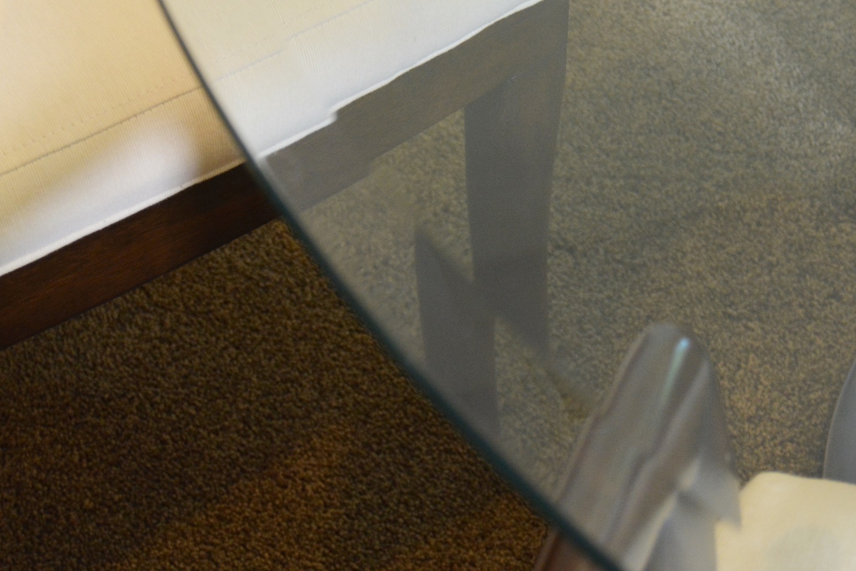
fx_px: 1973
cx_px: 479
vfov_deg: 16.3
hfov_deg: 24.5
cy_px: 106
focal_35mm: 83
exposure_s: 1/30
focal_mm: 32
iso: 900
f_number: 4.5
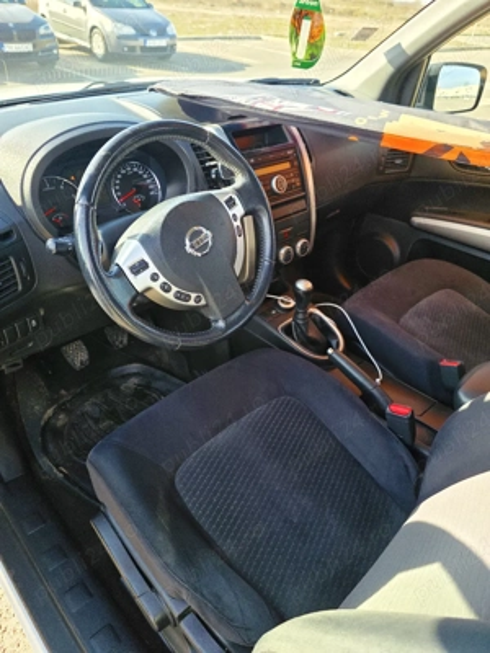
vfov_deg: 73.9
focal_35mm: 23
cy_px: 326
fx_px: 434
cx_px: 245
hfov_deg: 58.9
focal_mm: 6.3
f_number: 1.7
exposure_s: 1/370
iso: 64
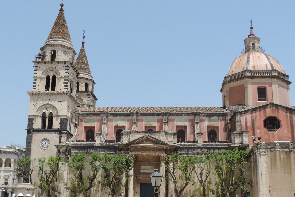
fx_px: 385
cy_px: 130
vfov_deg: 28.5
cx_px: 131
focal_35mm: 47
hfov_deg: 41.9
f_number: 3.2
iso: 80
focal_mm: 5.8
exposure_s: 1/1000
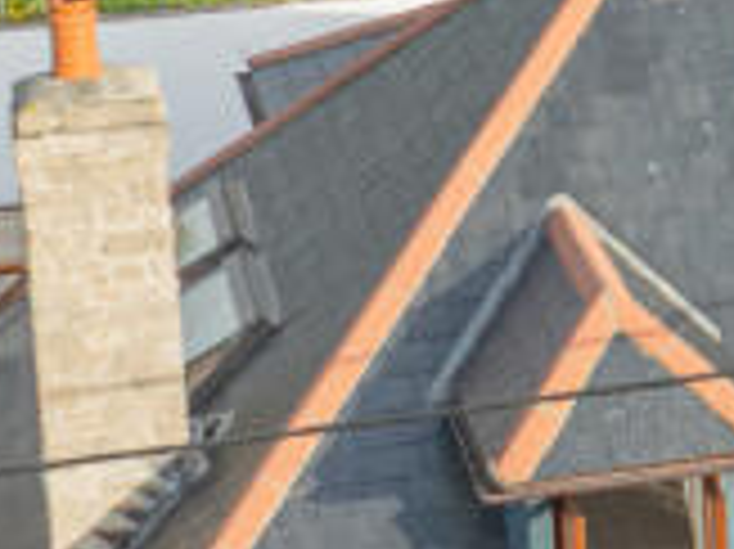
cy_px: -61
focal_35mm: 151
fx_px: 3199
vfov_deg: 9.7
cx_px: 1153
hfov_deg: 12.4
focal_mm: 12.29
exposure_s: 1/2000
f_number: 2.8
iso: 100
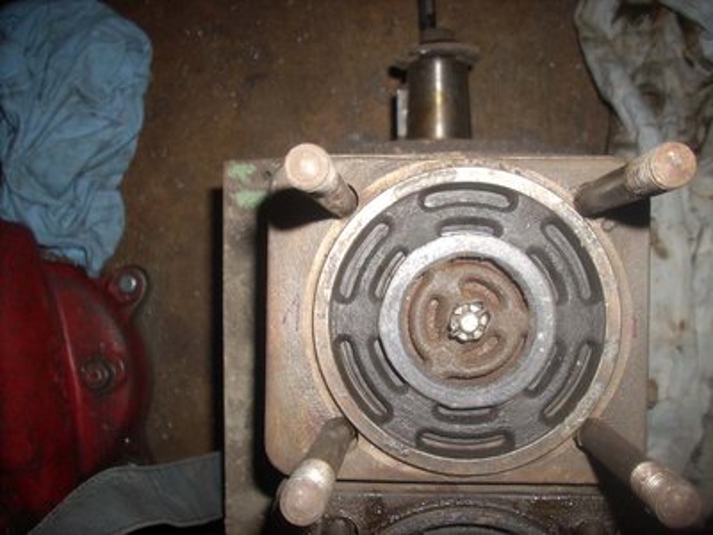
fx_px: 762
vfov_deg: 38.7
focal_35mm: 37
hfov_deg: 50.1
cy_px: 268
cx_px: 356
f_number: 5.6
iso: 64
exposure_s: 1/60
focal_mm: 6.2
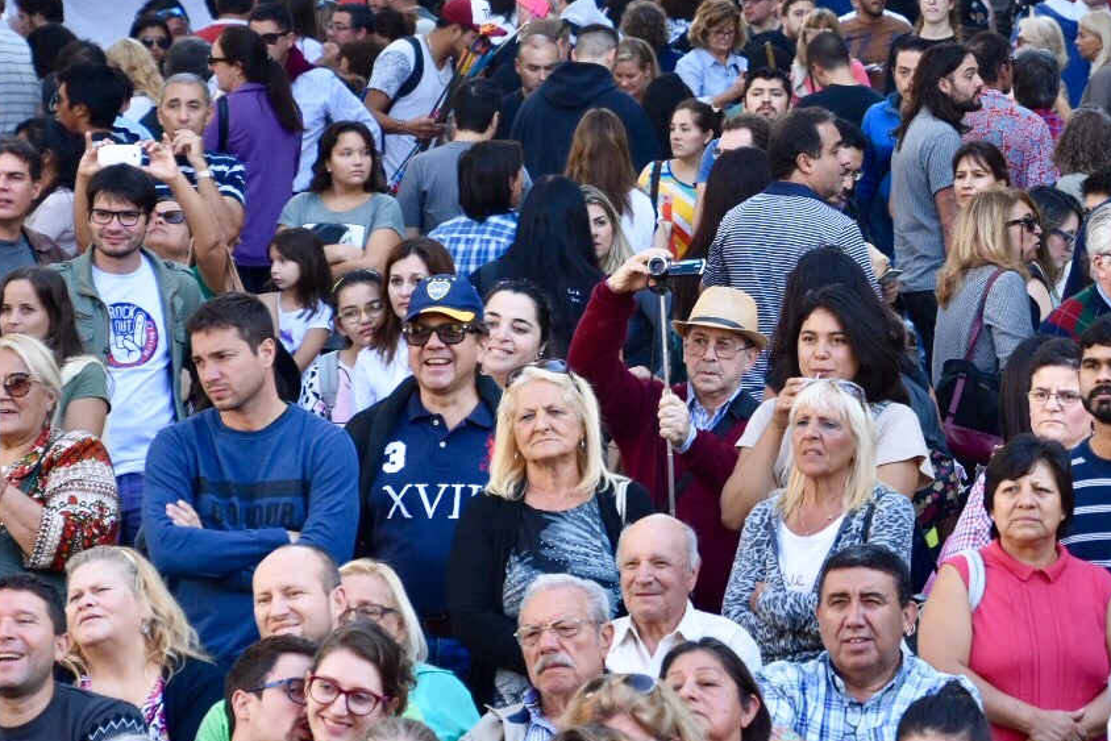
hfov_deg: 7.1
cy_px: 134
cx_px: 948
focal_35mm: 288
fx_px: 8889
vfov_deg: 4.8
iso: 800
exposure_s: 1/250
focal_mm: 100
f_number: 8
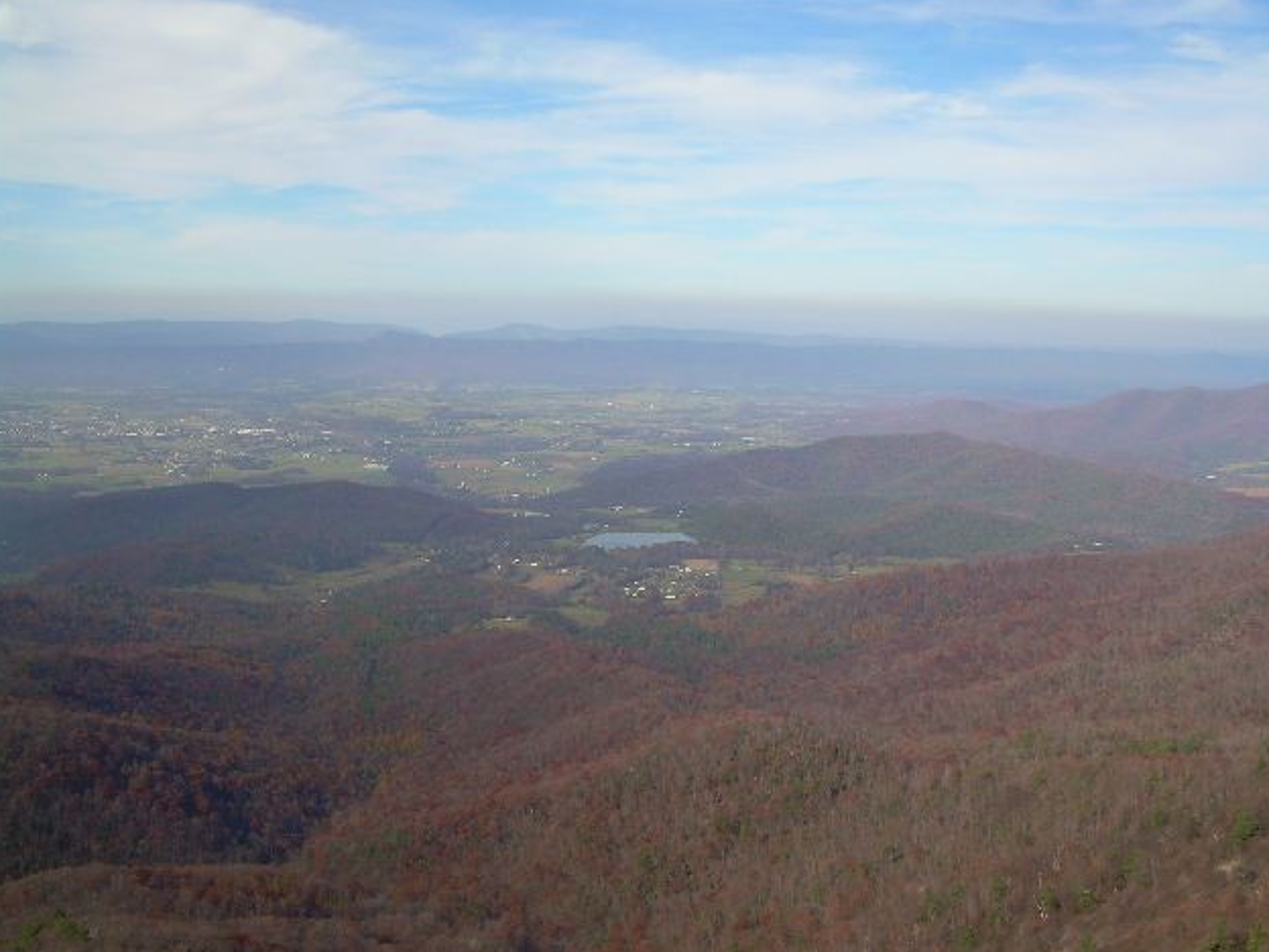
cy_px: 468
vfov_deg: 36.8
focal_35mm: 39
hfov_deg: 47.9
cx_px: 641
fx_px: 1430
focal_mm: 6.3
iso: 50
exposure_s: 1/458
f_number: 4.6
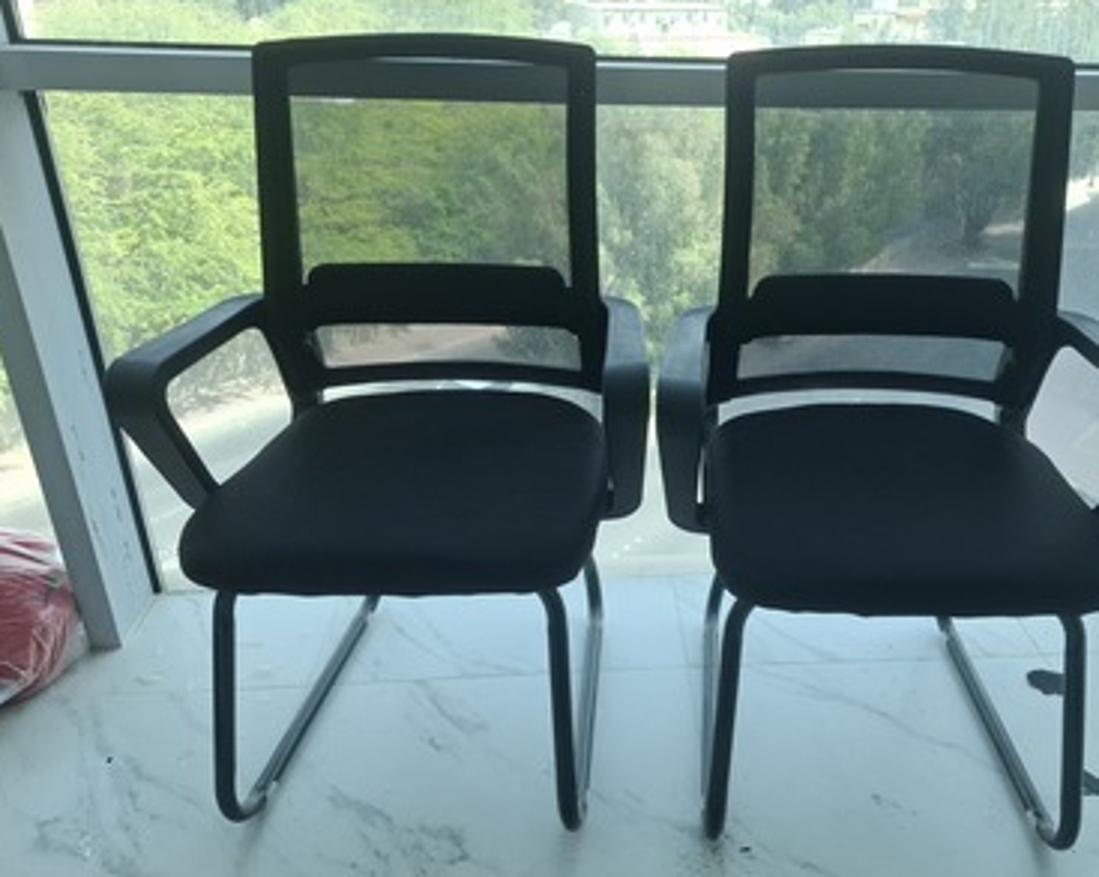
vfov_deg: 51.5
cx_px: 666
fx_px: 910
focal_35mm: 28
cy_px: 456
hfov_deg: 61.6
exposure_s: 1/222
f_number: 1.8
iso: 50
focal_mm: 5.54
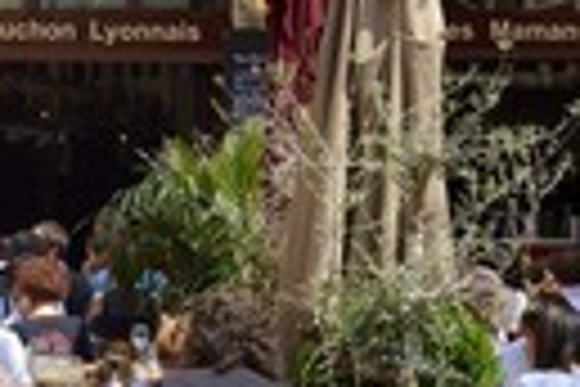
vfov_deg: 8.1
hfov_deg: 12.1
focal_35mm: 169
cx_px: 391
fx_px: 2723
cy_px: 207
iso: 200
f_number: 10
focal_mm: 52
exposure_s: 1/200
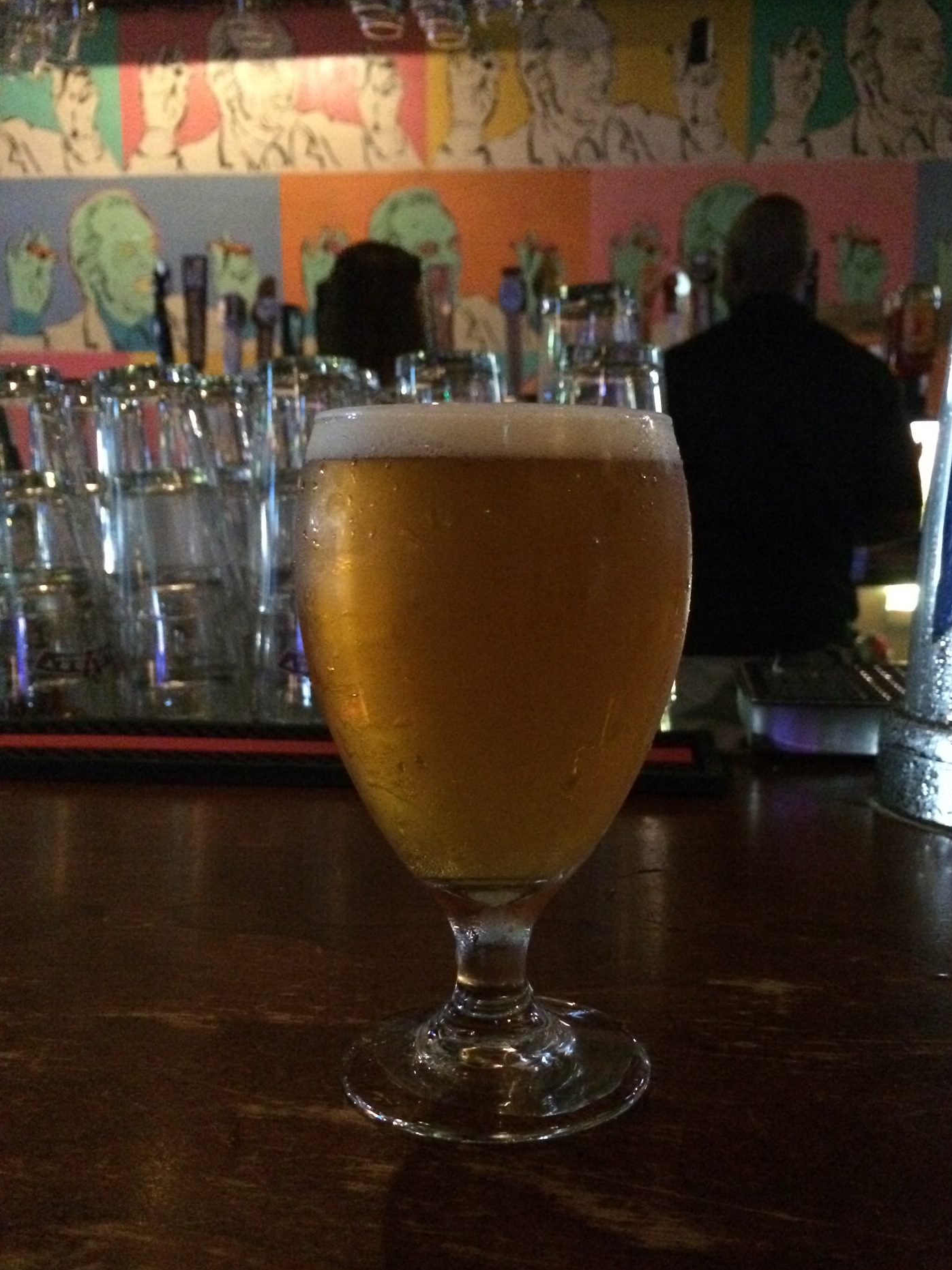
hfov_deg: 42.9
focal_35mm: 33
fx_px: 1210
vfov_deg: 55.3
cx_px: 523
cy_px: 696
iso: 1000
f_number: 2.2
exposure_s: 1/15
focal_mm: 4.12
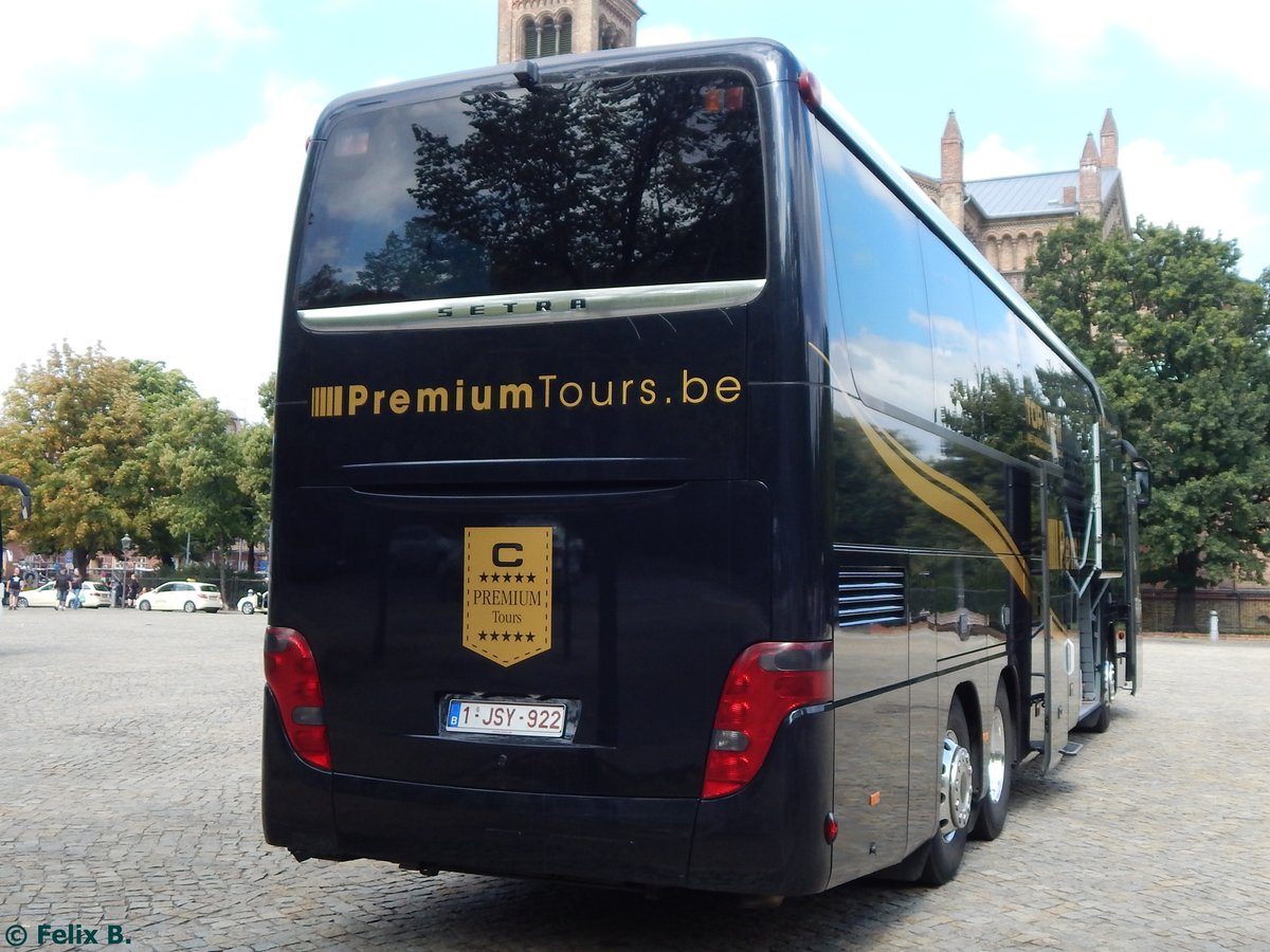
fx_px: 1027
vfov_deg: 49.7
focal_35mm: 28
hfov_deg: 63.4
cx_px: 635
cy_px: 476
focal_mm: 5.1
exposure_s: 1/640
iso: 125
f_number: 3.2
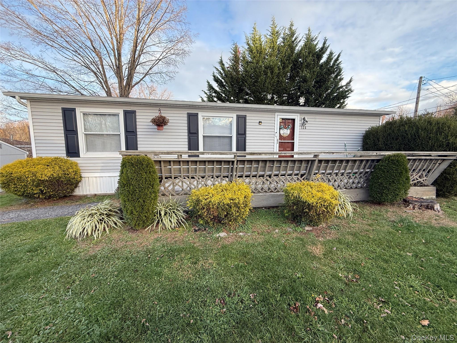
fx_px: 185
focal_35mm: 14
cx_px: 228
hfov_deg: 102.1
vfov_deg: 85.7
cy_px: 172
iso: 50
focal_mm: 2.22
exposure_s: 1/169
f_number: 2.2
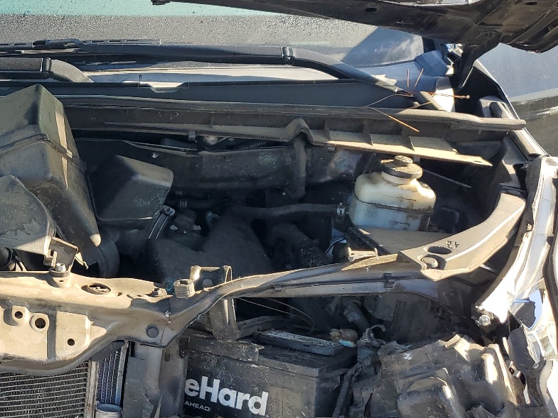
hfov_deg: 34.0
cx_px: 46
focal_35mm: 53
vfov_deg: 27.5
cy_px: 166
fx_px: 854
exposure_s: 1/455
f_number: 1.5
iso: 50
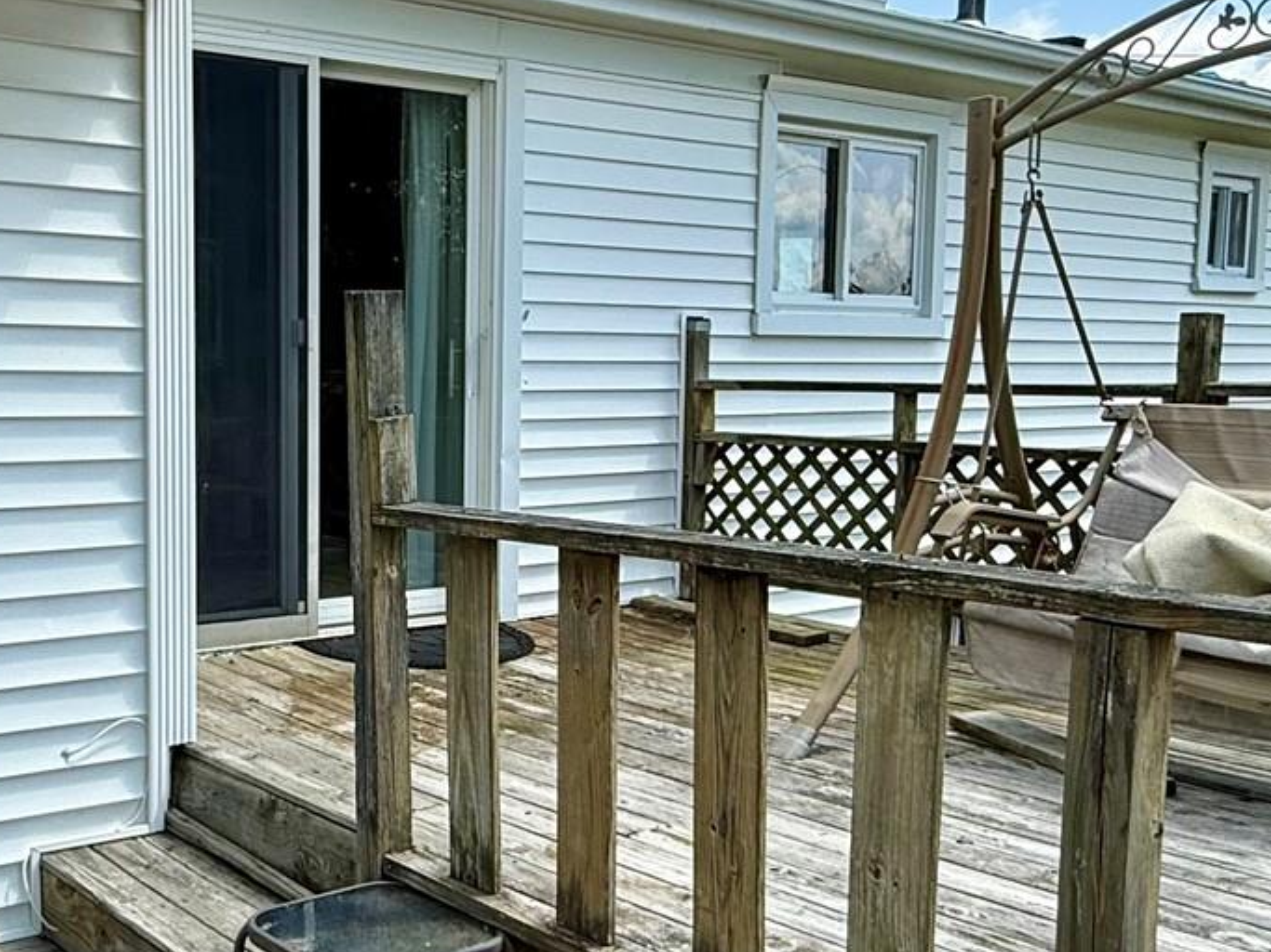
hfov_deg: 43.9
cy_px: 521
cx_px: 391
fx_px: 1542
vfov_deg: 34.3
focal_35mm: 42
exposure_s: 1/1211
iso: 50
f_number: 2.2
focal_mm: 2.22
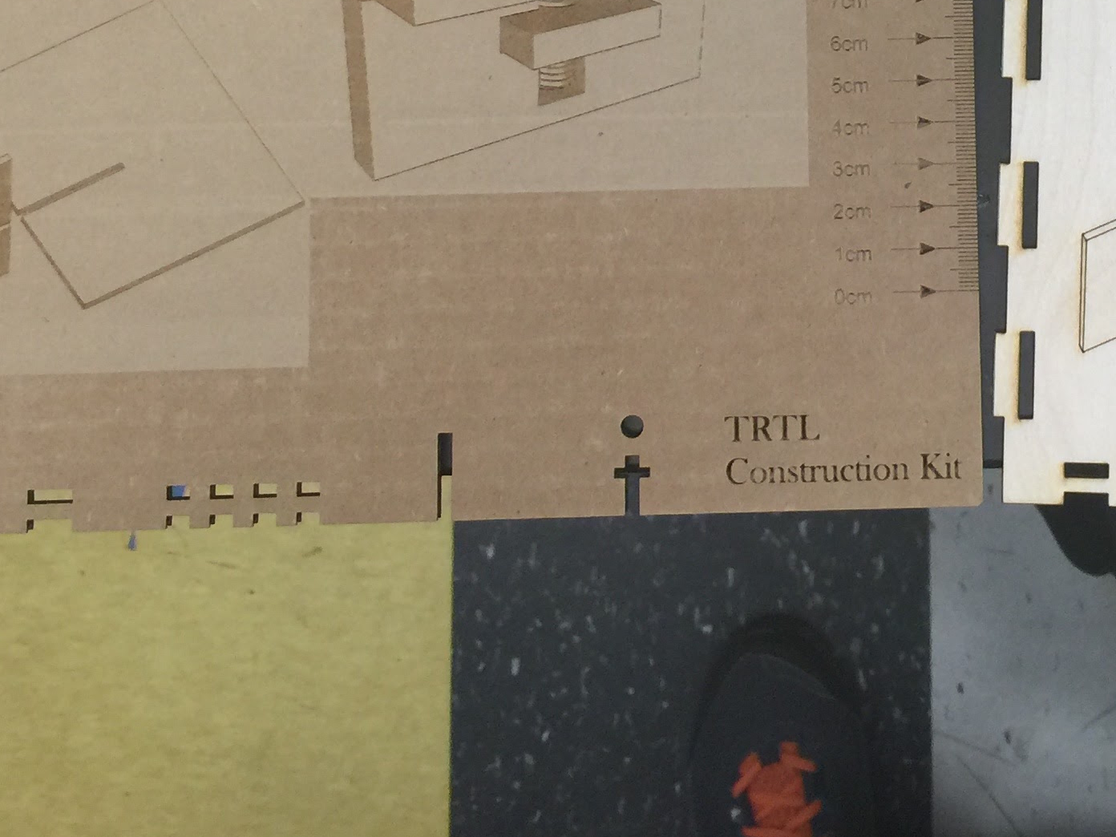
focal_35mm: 68
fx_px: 2192
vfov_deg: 20.4
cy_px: -133
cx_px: 930
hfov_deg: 27.8
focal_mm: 4.15
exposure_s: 1/15
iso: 32
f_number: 2.2
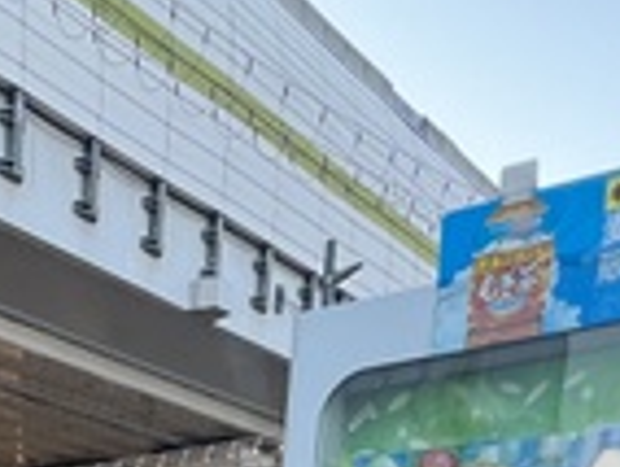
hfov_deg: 27.1
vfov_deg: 14.8
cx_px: -100
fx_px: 1148
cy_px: 1106
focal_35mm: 64
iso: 32
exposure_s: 1/106
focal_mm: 1.57
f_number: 1.8
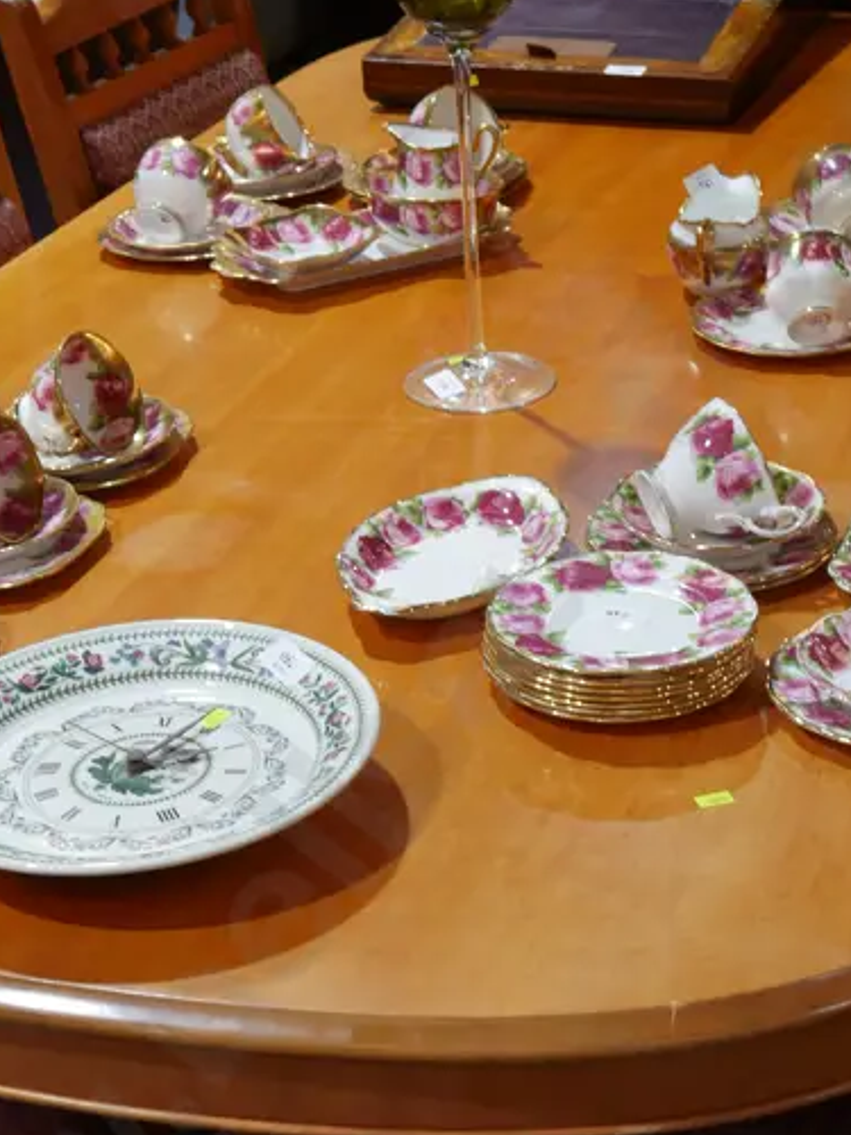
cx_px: 553
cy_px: 561
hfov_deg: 18.0
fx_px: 2688
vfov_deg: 23.8
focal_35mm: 82
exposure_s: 1/60
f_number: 4.4
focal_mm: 20
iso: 320
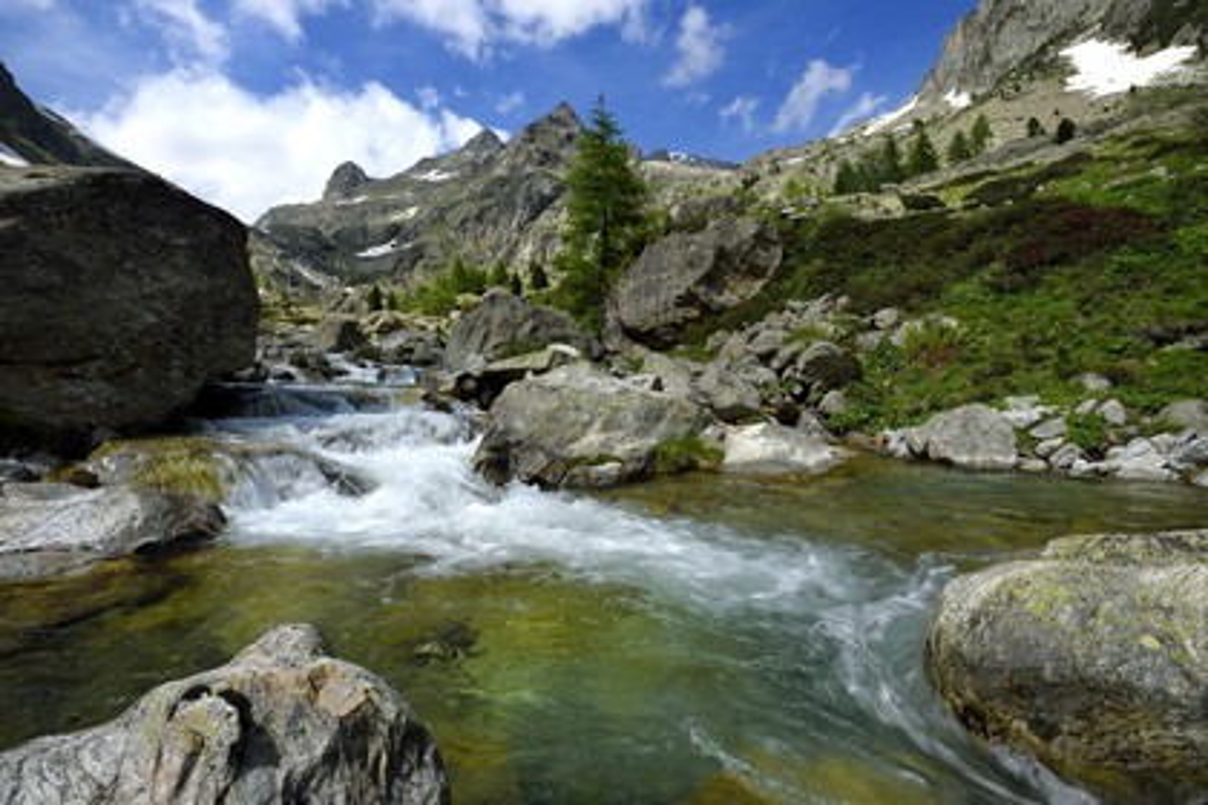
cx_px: 604
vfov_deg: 73.7
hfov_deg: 96.7
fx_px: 537
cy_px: 402
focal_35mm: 16
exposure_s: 1/30
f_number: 20
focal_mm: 16
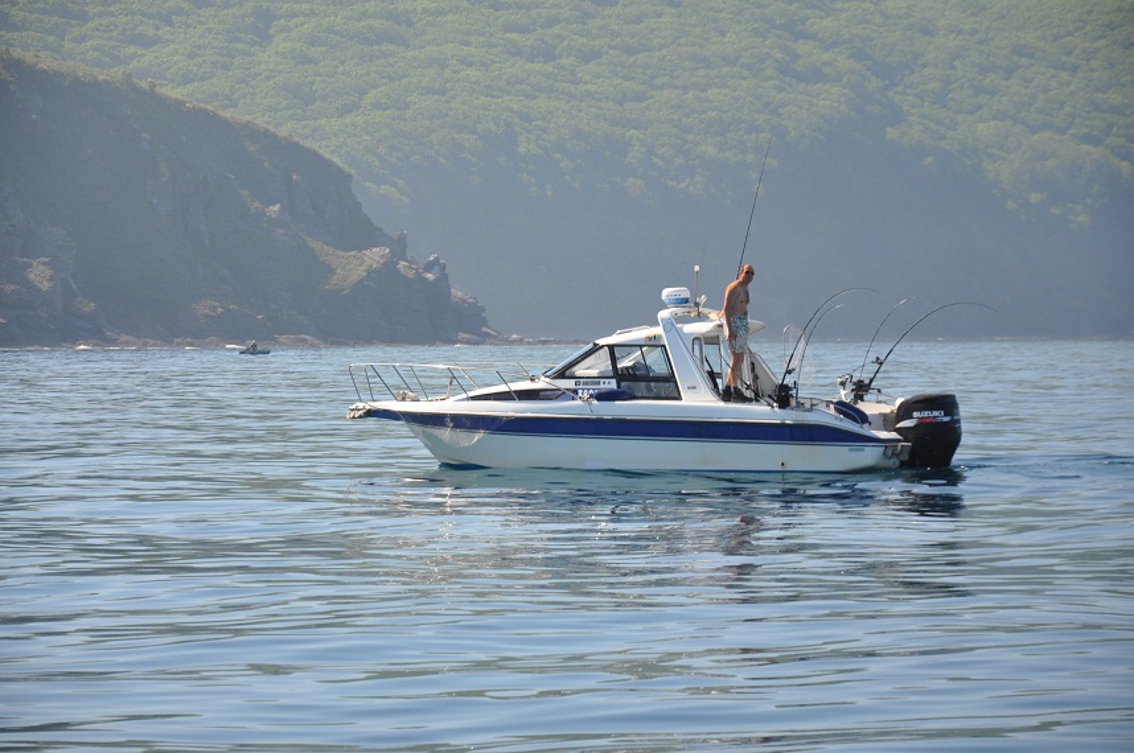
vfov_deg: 8.7
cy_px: 376
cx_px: 567
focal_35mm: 158
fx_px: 4956
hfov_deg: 13.1
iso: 200
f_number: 6.3
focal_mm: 105
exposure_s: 1/160
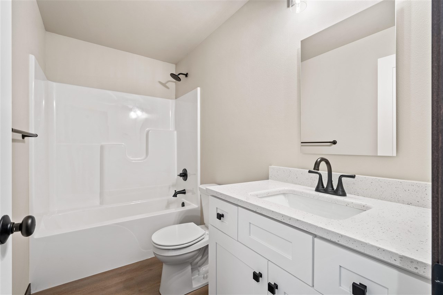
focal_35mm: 16
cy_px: 148
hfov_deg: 96.7
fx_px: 197
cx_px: 222
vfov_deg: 73.7
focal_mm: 16
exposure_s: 1/1.67
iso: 640
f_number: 10
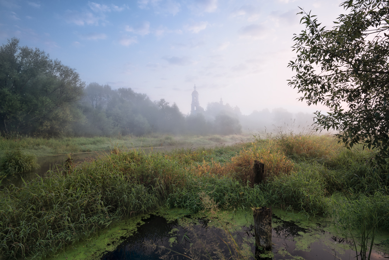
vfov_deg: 73.8
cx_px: 194
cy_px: 130
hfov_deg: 96.7
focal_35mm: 16
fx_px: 173
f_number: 8
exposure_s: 1/20
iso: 250
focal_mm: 16
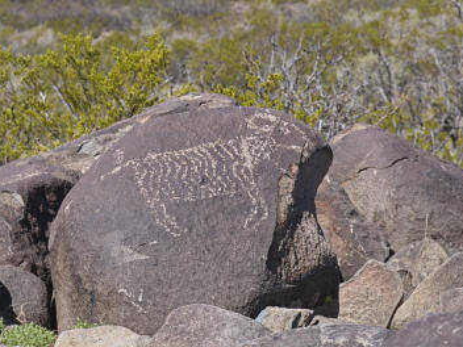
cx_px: 238
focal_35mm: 135
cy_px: 153
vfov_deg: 11.0
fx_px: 1806
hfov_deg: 14.6
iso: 200
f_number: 8
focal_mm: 60
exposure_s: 1/500
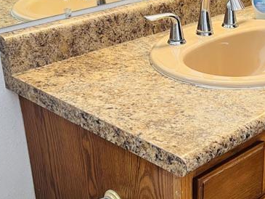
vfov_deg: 20.2
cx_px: 256
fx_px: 559
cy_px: 107
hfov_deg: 25.5
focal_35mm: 73
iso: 125
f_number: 1.5
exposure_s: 1/60
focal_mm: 5.7
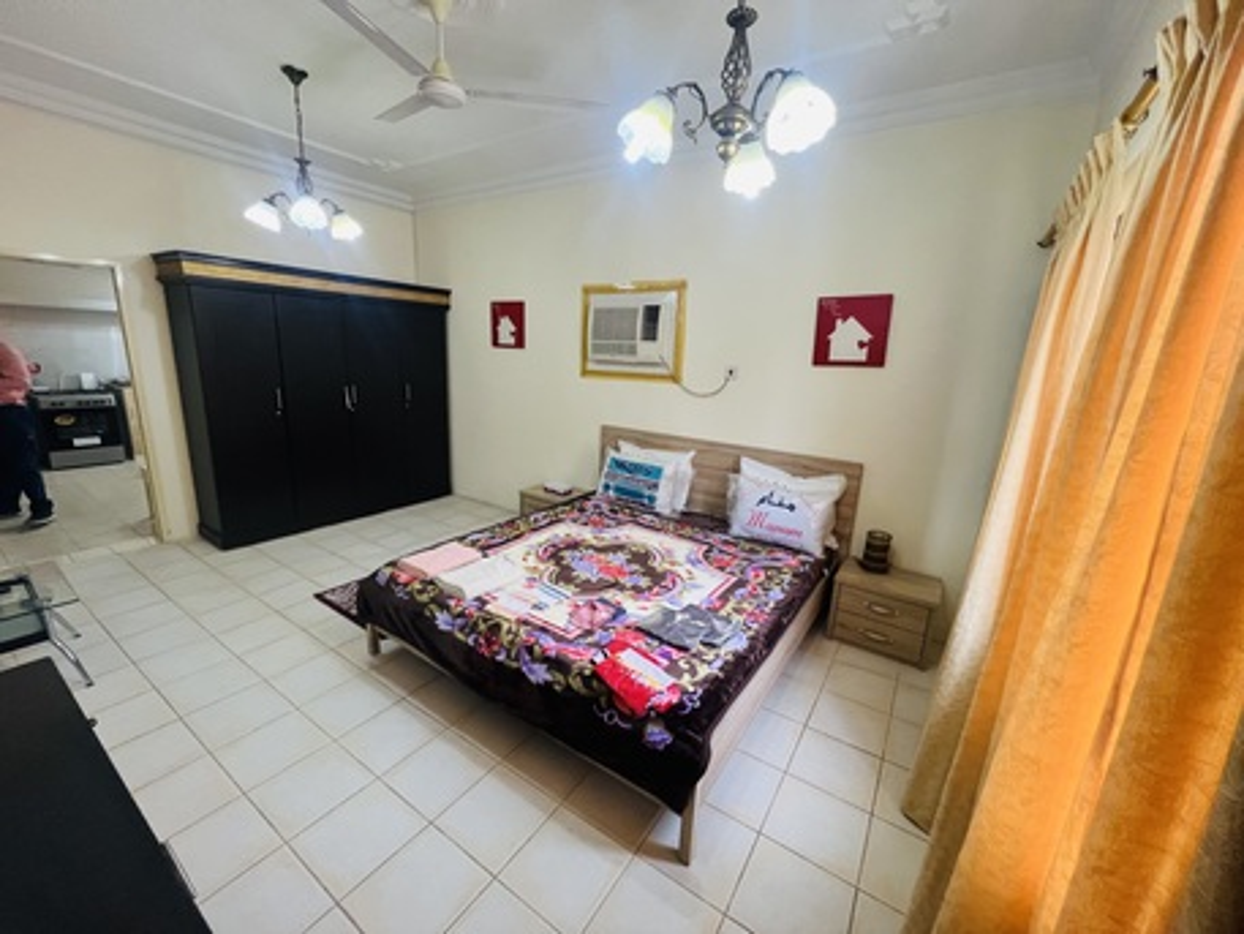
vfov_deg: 89.9
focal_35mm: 13
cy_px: 467
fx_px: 467
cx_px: 622
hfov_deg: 106.2
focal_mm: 1.57
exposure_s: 1/100
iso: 250
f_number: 1.8
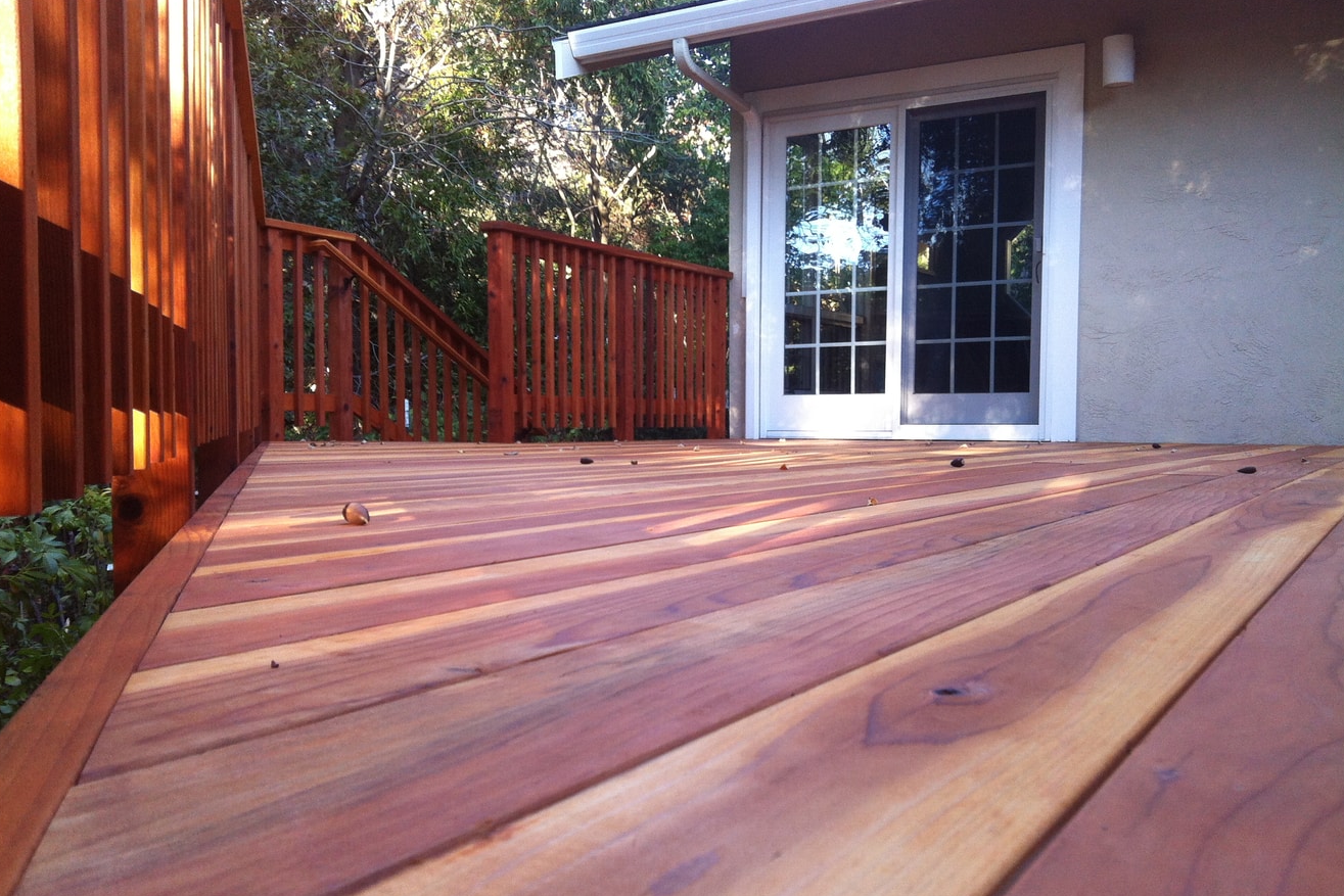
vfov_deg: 35.9
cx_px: 669
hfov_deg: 51.9
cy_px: 480
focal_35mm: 37
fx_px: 1381
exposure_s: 1/60
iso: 80
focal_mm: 3.85
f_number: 2.8
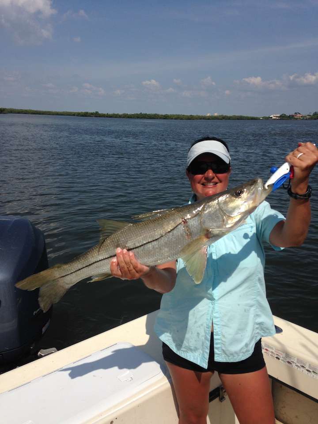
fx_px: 404
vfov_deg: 55.4
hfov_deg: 42.9
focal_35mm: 33
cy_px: 212
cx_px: 159
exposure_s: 1/3390
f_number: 2.4
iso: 50
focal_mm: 4.12
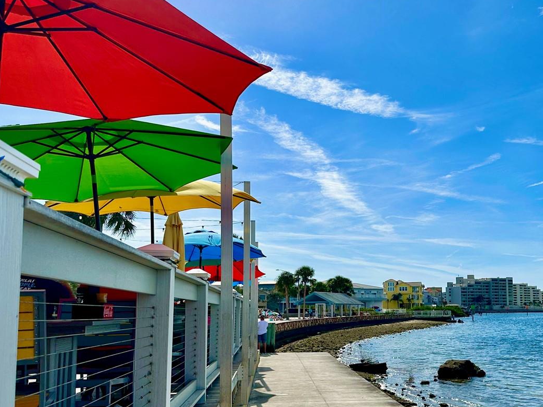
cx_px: 384
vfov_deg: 38.5
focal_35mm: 37
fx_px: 580
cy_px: 248
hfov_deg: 48.8
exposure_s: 1/13699
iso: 80
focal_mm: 6.86
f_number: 1.78
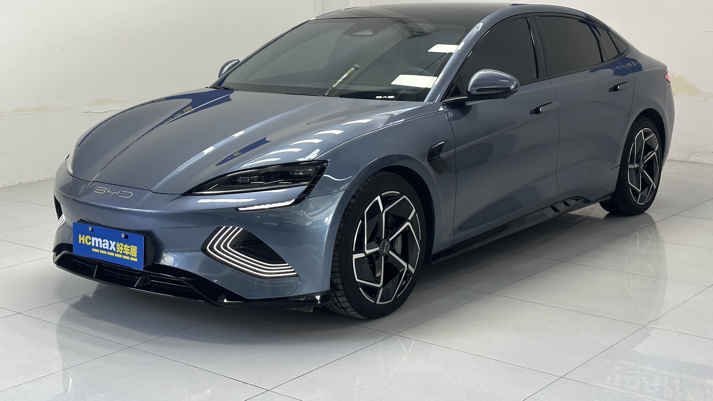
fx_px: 1002
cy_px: 154
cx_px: 355
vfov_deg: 22.6
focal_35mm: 53
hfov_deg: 39.2
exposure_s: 1/90
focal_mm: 6.86
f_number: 1.78
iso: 80
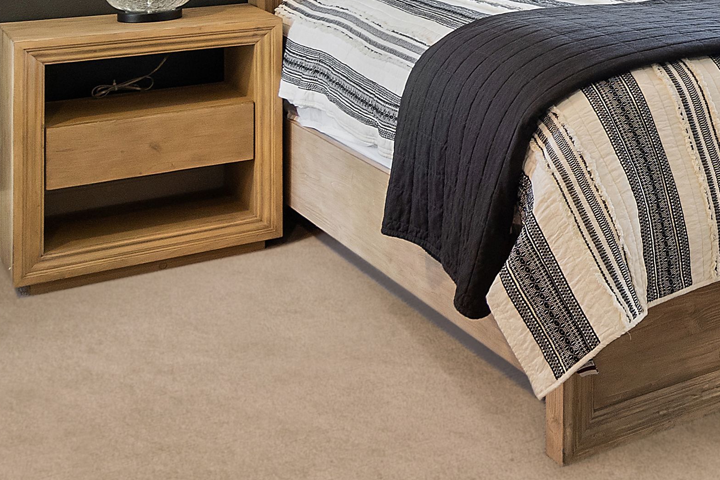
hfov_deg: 28.2
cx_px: 890
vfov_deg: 20.3
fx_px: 1220
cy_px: -154
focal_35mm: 61
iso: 500
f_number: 8
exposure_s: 1/3
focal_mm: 16
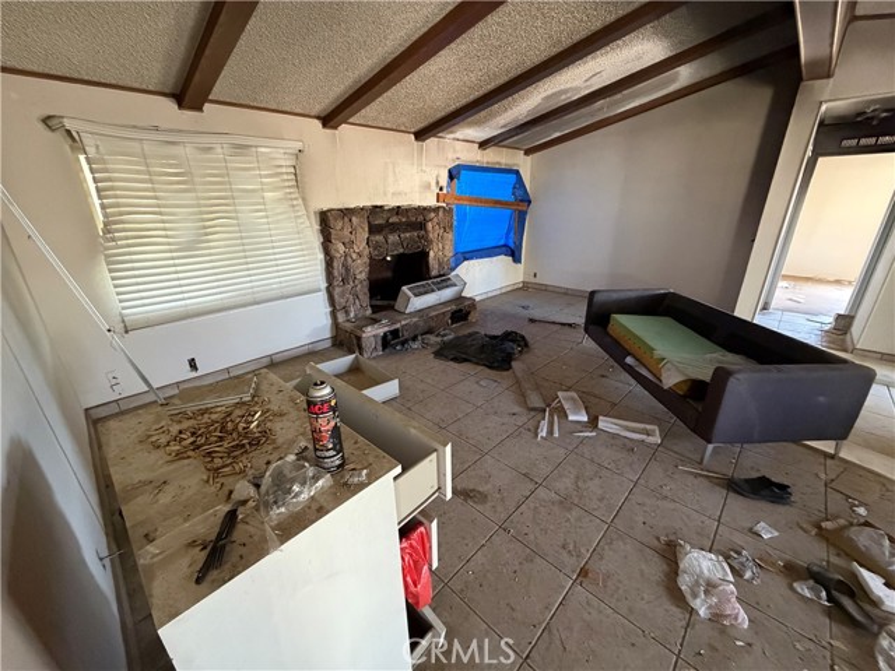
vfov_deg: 85.7
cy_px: 336
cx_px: 448
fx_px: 362
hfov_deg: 102.1
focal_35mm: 14
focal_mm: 2.22
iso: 800
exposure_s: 1/60
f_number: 2.2
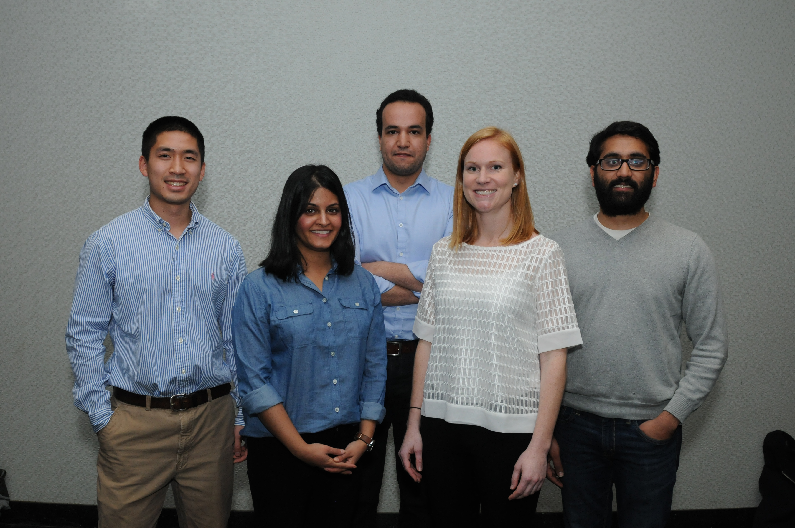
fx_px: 794
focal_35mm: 36
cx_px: 398
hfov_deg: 53.2
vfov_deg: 36.8
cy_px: 264
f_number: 5.6
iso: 800
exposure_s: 1/160
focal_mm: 24
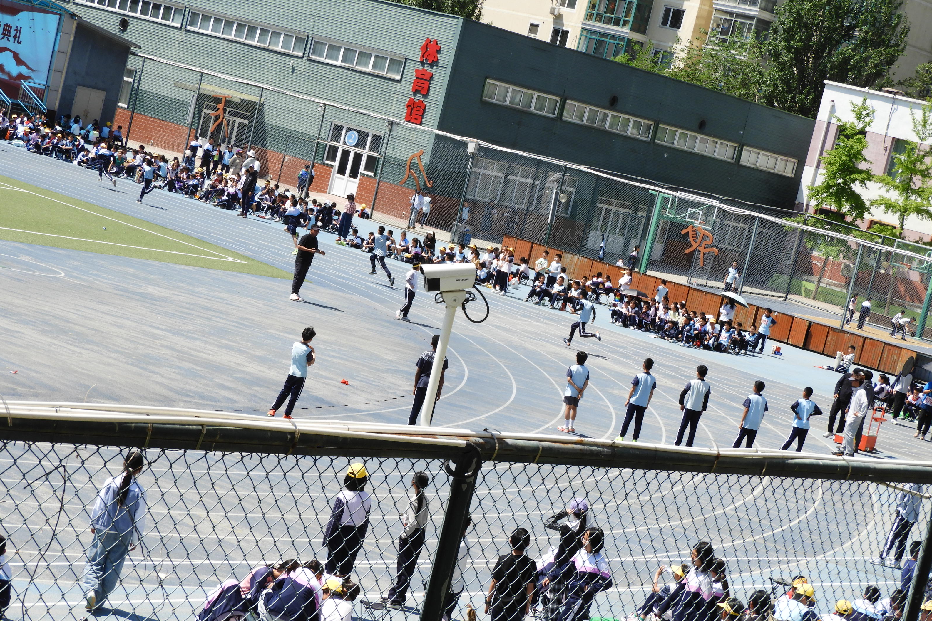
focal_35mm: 91
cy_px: 309
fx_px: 2356
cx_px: 474
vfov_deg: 15.0
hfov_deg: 22.4
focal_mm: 15.2
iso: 100
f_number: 4.5
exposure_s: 1/640
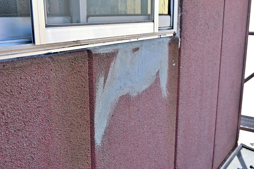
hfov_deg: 48.7
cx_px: 127
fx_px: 280
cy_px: 84
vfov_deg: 33.6
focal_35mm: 40
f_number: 5.6
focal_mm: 26.5
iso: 200
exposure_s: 1/250
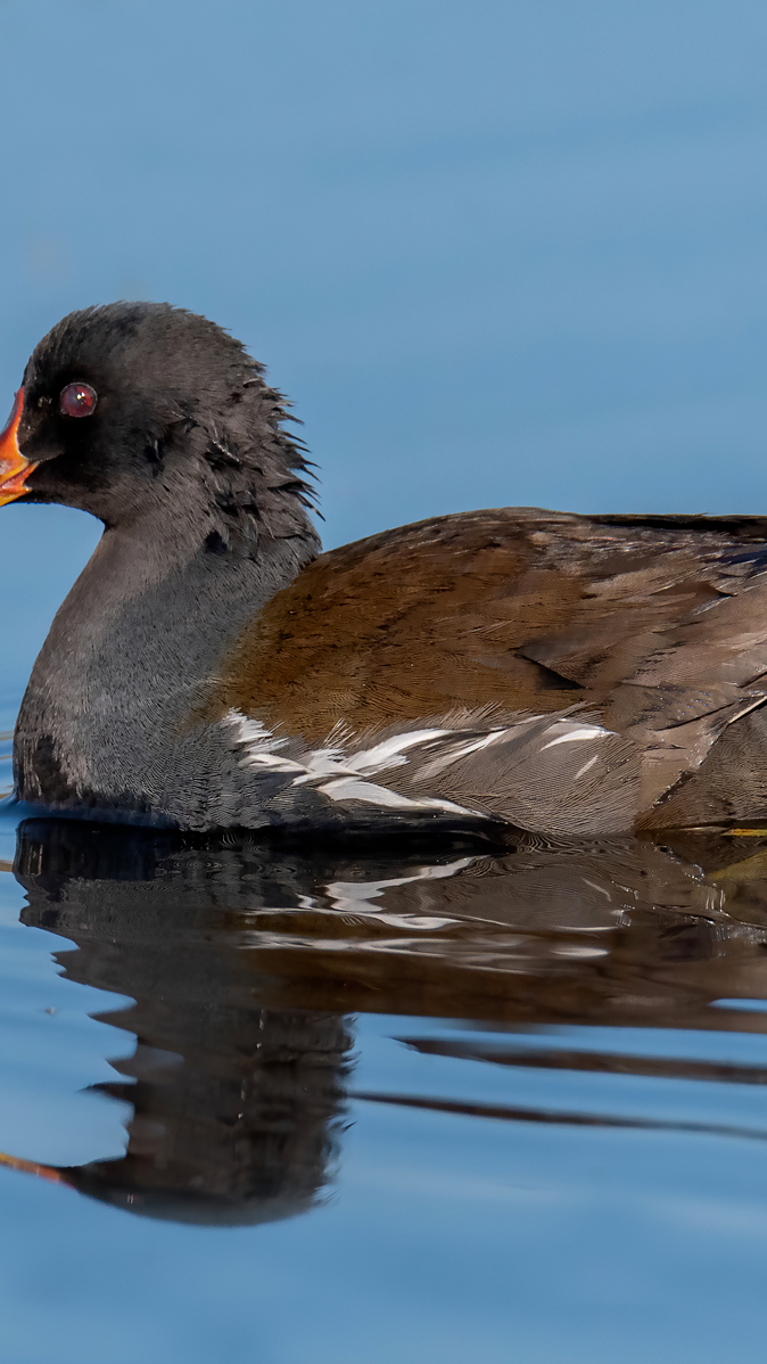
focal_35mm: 1417
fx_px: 51226
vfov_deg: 1.5
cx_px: 257
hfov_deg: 0.9
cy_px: 682
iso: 800
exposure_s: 1/2000
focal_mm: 600
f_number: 8
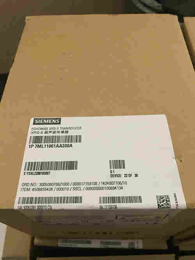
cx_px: 98
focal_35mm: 28
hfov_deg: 49.8
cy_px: 130
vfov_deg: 63.4
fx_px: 210
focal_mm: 3.99
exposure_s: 1/9
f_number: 1.8
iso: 100
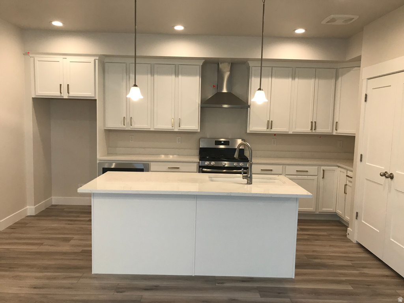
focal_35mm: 28
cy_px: 152
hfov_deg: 63.4
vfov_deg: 49.7
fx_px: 327
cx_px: 202
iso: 25
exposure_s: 1/40
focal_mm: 3.99
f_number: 1.8
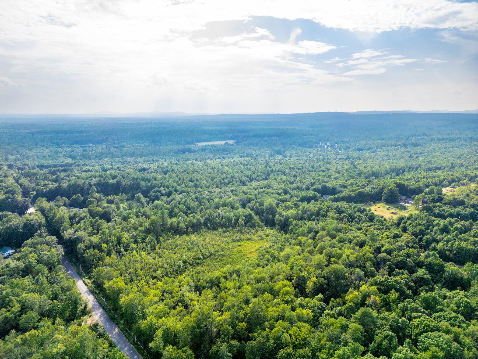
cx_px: 239
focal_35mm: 24
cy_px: 180
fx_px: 331
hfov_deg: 71.6
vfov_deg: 56.8
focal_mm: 6.72
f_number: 1.7
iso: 100
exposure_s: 1/2000
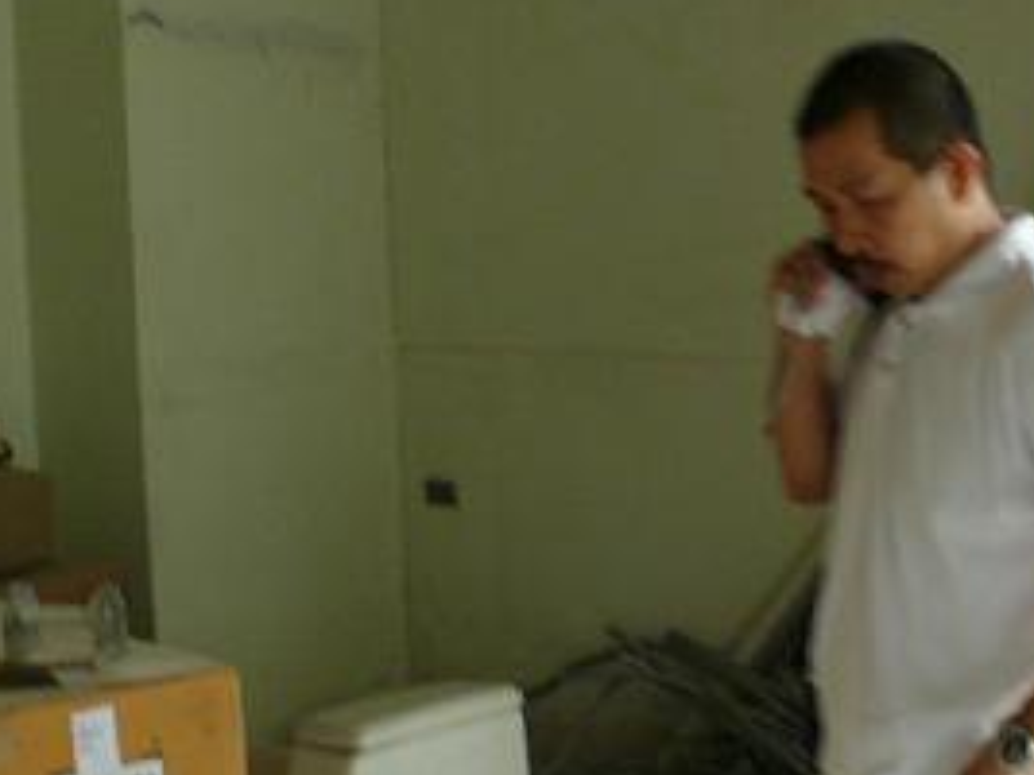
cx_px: 906
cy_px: 589
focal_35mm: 105
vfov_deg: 14.0
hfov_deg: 18.5
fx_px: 3135
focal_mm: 7.4
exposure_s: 1/30
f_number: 2.8
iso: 160
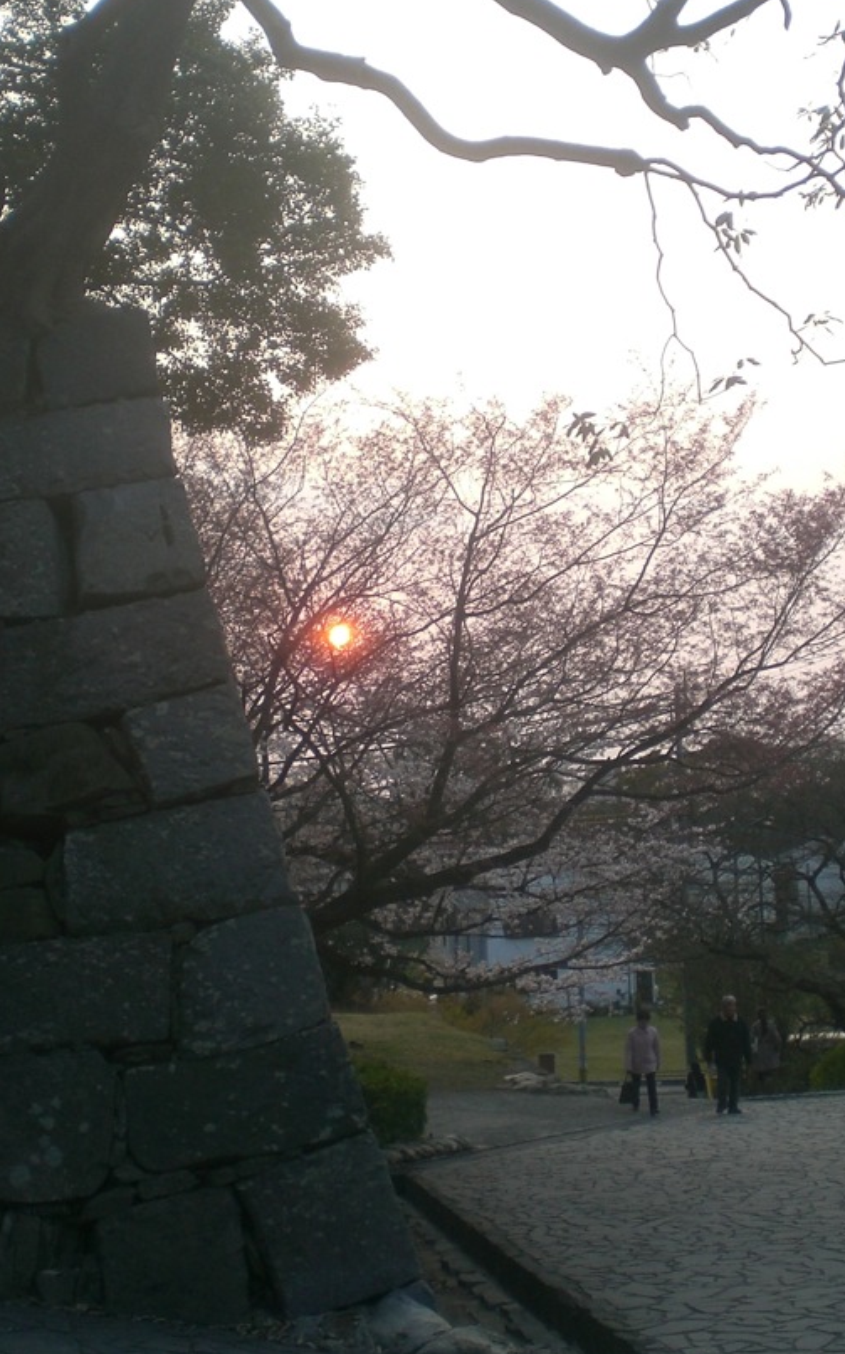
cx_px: 412
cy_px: 576
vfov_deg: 40.2
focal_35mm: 50
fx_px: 1844
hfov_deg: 25.8
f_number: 3.1
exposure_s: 1/125
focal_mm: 6.3
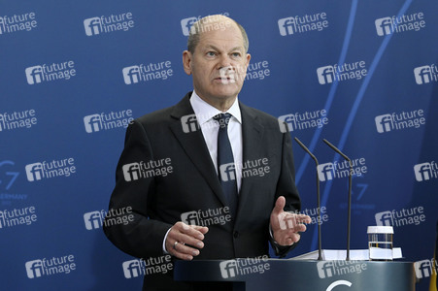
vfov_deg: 10.5
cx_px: 219
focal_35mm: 130
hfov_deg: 15.8
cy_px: 146
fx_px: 1580
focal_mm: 130
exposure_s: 1/400
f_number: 5.6
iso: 3200
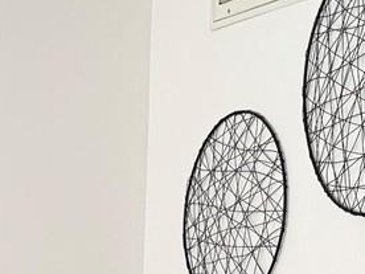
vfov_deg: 10.0
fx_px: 1466
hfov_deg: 13.9
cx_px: -20
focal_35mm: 139
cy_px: 527
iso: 250
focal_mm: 6.76
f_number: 1.78
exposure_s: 1/60
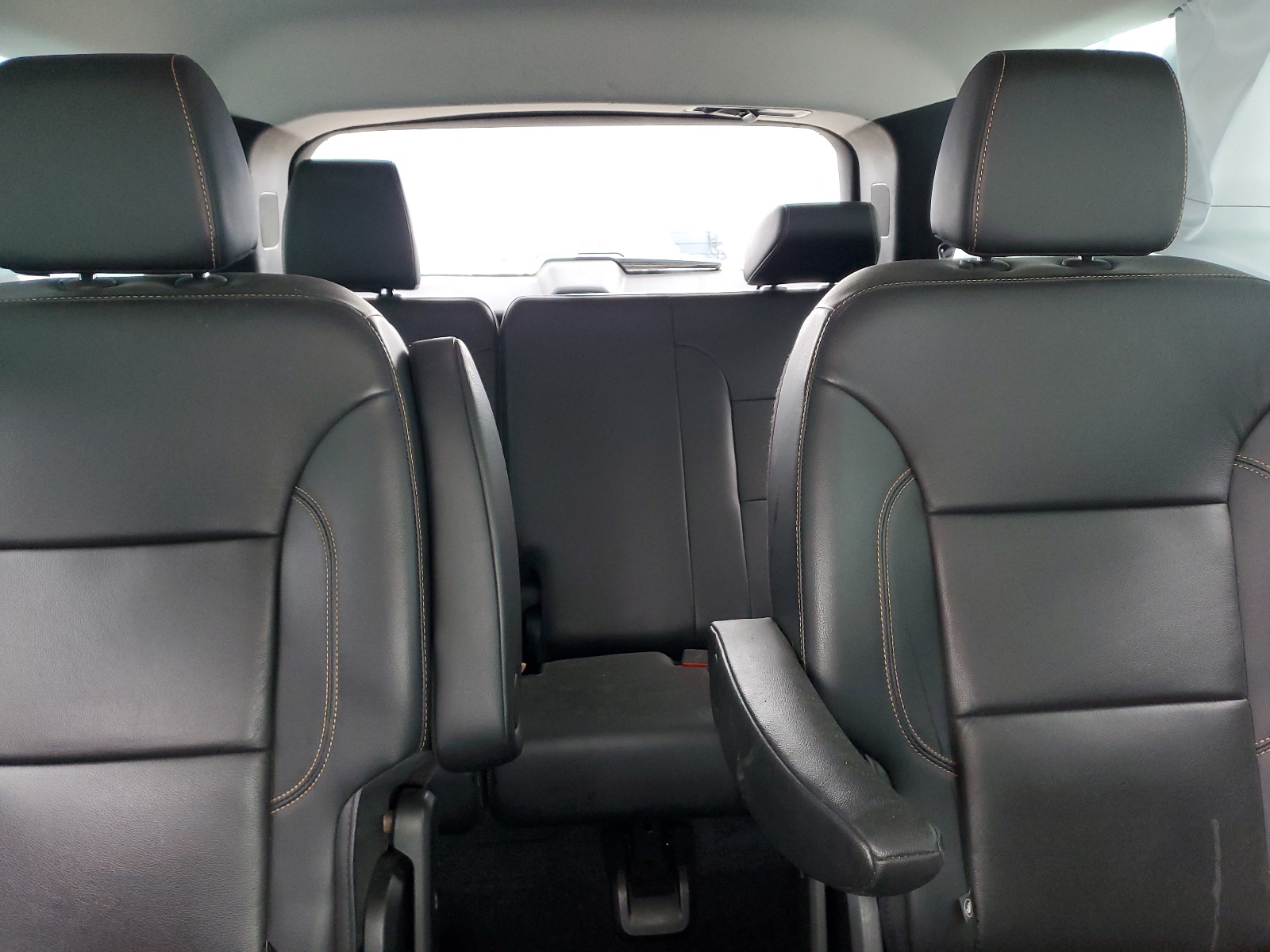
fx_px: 954
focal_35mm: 26
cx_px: 635
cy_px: 476
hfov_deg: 67.3
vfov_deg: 53.1
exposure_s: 1/60.2
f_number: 1.5
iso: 201
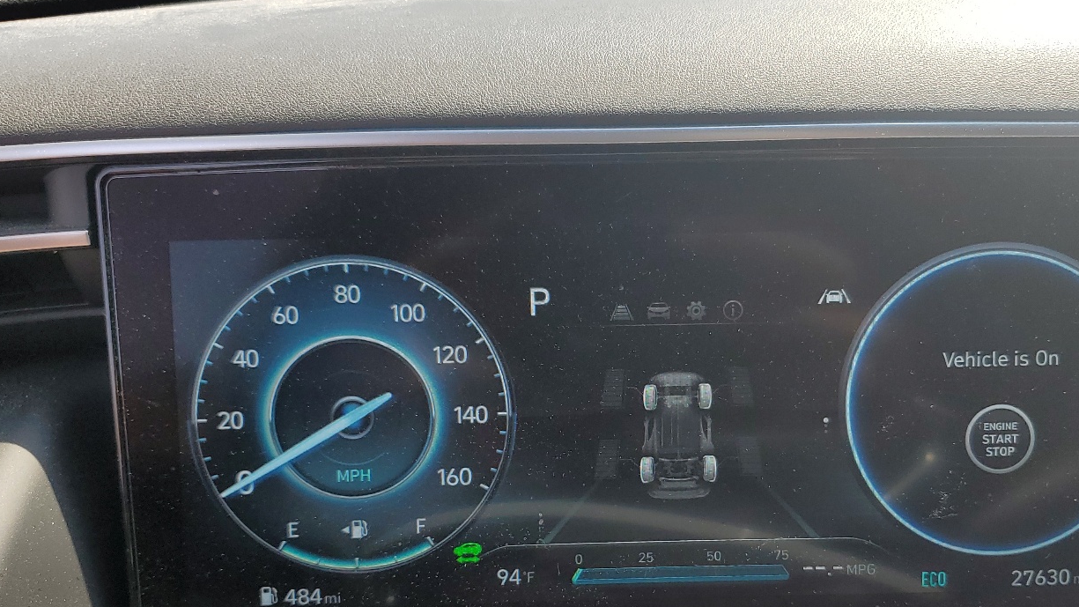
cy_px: 397
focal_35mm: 37
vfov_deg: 31.8
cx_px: 622
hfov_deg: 53.8
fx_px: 1059
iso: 50
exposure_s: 1/833
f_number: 1.5
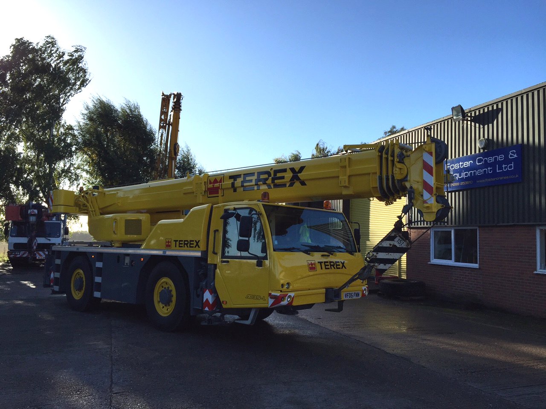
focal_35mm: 29
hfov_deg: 61.7
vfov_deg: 48.2
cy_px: 204
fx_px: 457
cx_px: 273
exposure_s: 1/1647
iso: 32
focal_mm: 4.15
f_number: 2.2
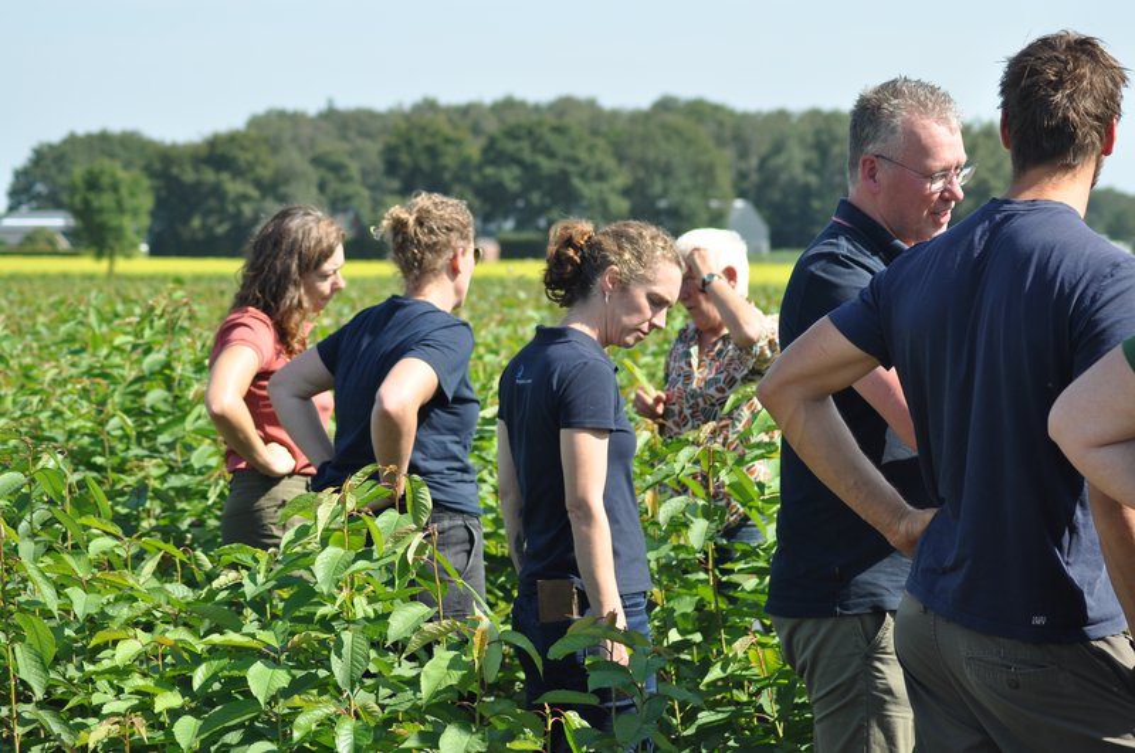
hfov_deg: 19.5
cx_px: 568
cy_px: 376
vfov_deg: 13.0
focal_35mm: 105
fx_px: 3306
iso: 200
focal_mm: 70
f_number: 5.6
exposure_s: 1/500
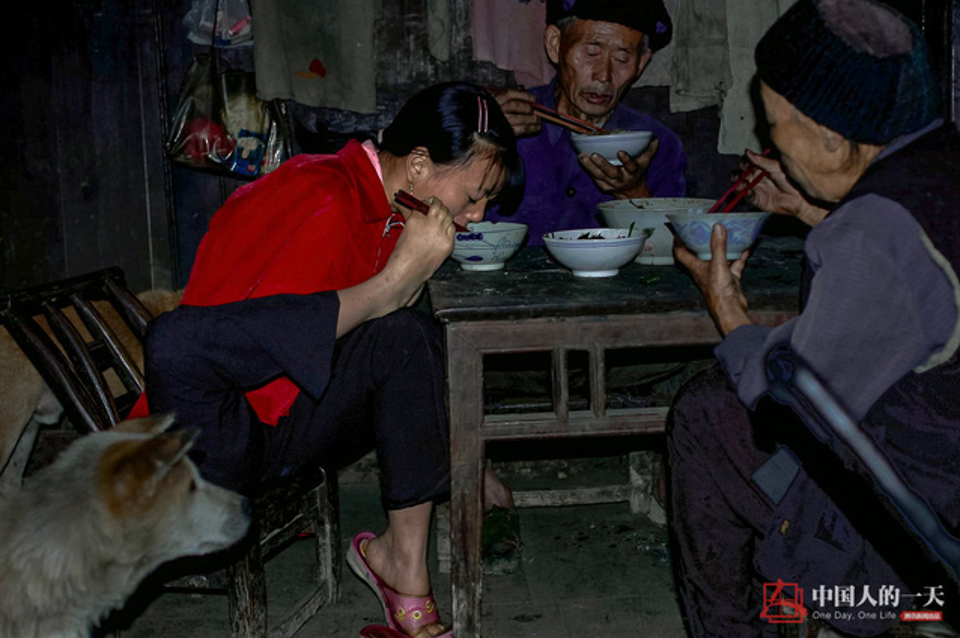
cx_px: 483
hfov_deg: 37.2
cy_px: 317
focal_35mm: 54
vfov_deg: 25.2
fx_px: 1425
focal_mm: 35
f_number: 2.8
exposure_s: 1/60
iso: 200
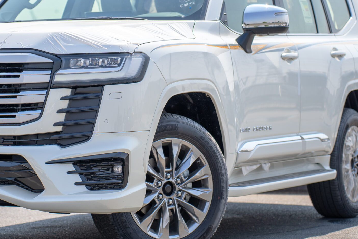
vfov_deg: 10.2
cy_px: 87
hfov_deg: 15.3
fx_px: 1332
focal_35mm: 134
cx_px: 113
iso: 100
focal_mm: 73
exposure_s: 1/1500
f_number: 2.8
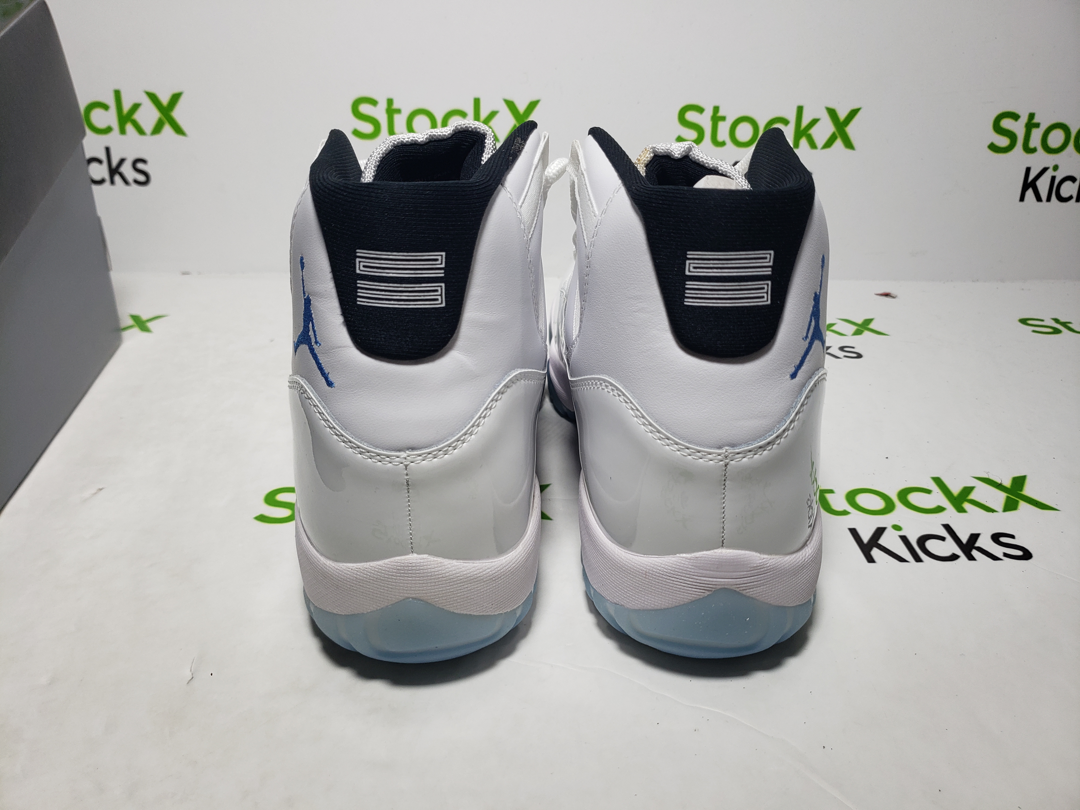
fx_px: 811
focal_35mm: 26
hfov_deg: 67.3
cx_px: 540
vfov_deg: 53.1
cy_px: 405
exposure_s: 1/488
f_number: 1.5
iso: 50
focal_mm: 4.3
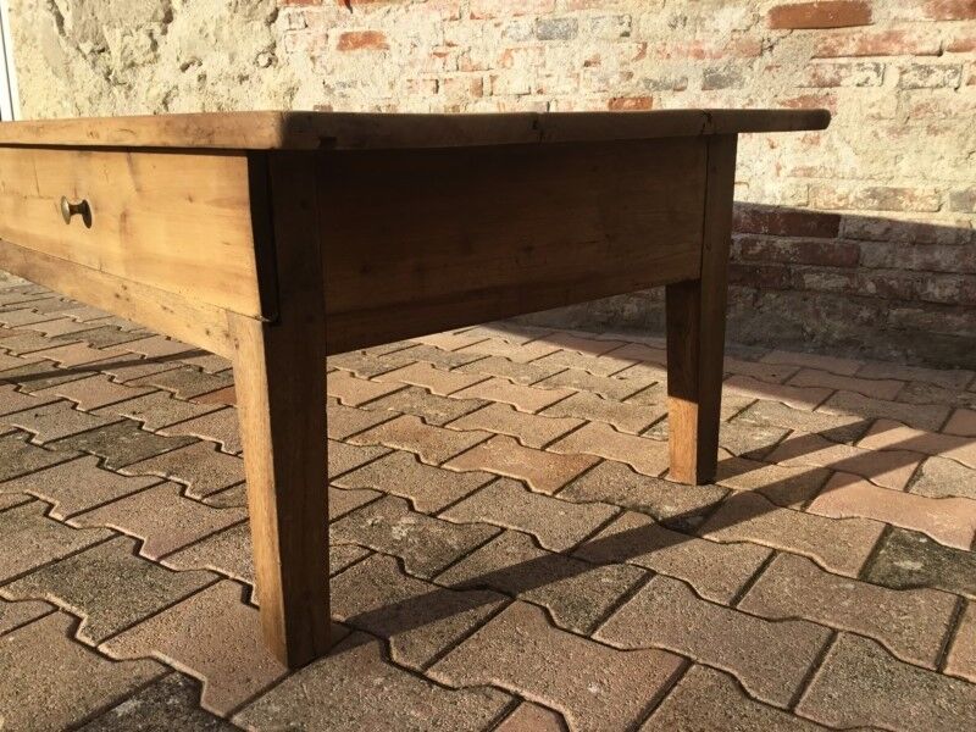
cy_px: 366
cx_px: 488
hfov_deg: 58.4
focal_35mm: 31
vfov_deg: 45.4
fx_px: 874
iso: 25
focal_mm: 3.3
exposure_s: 1/1072
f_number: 2.4
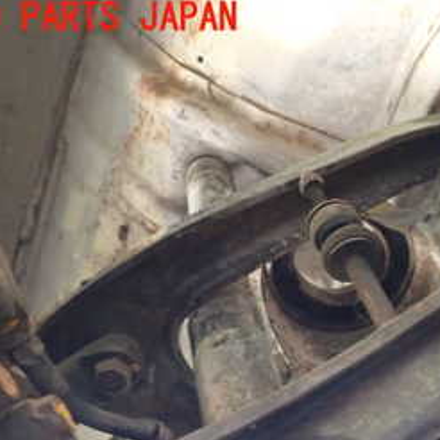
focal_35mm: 54
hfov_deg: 29.4
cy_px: 399
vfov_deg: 30.2
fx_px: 777
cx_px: 449
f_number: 2
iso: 800
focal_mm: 4.5
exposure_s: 1/20
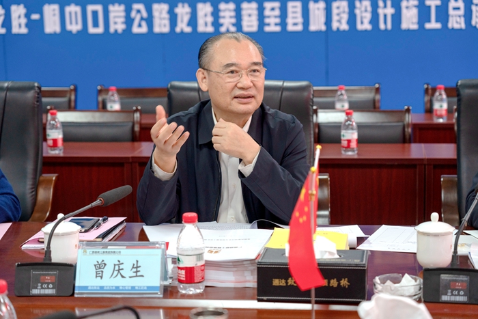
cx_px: 239
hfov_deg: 26.3
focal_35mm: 77
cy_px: 160
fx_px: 1023
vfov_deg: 17.7
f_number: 4.5
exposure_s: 1/100
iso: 800
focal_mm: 77
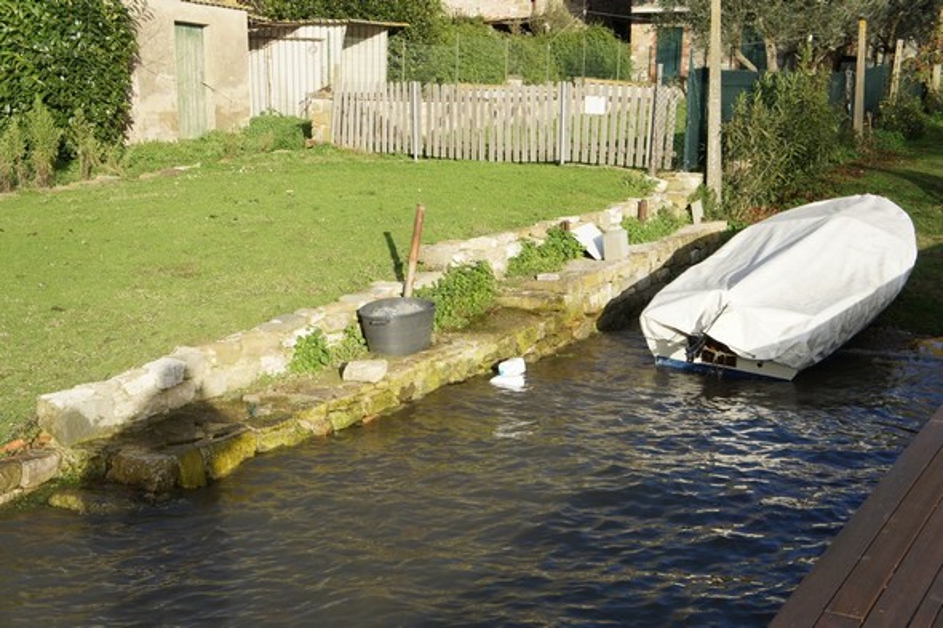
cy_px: 314
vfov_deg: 27.2
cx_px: 472
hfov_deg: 40.0
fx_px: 1296
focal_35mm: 50
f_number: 8
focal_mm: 33
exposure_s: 1/250
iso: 200
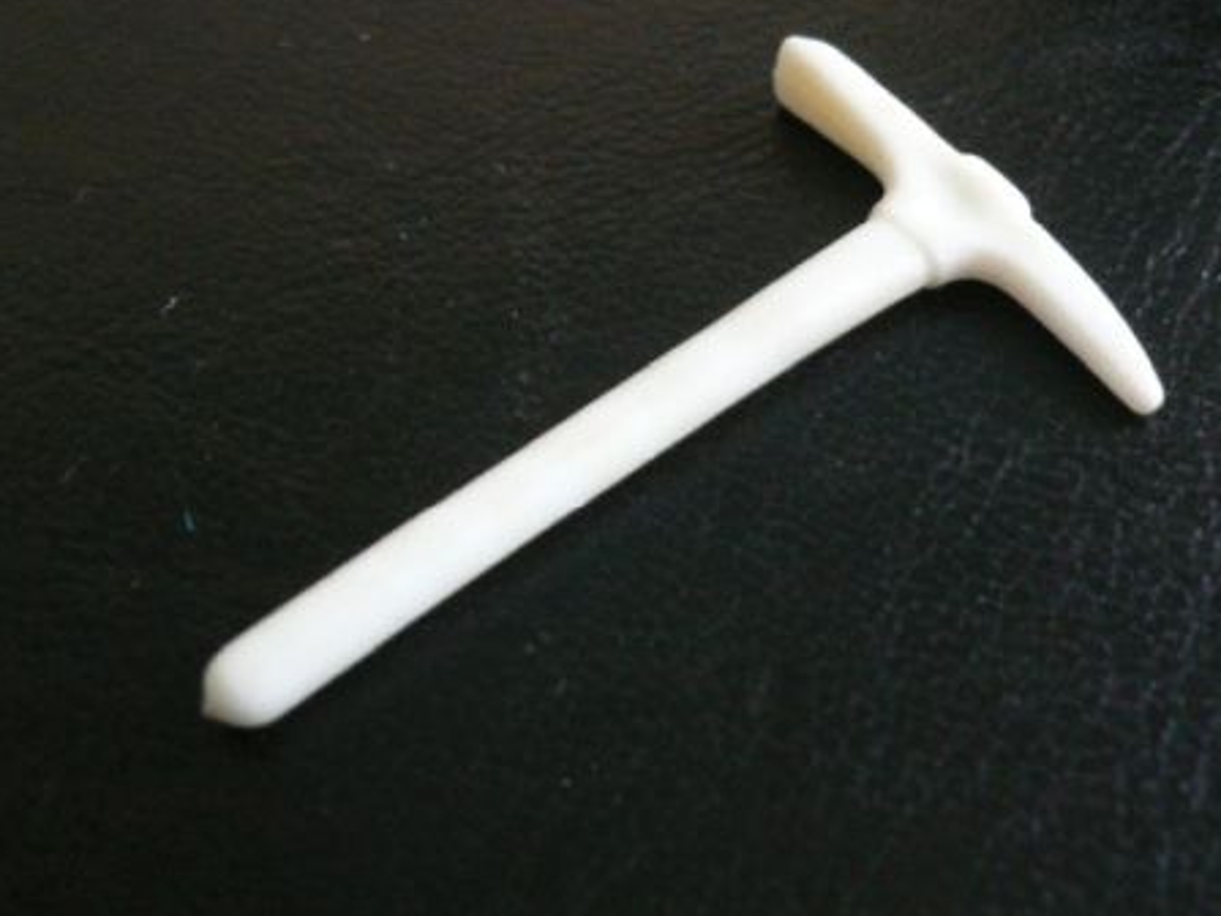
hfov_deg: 43.8
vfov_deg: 33.5
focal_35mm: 43
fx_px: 1517
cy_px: 369
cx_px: 684
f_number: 2.8
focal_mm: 5.8
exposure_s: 1/8
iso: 200
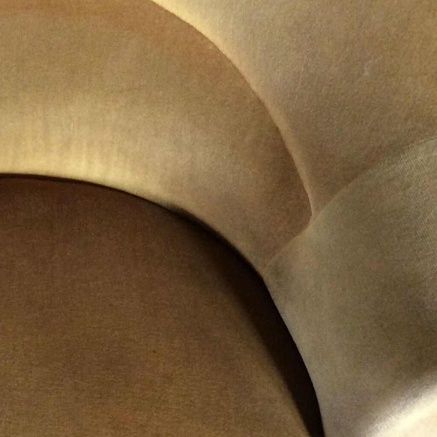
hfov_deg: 23.2
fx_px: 1028
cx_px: 19
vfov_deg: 23.3
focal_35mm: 72
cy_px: 406
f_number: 2.4
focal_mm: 3.3
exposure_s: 1/25
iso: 160
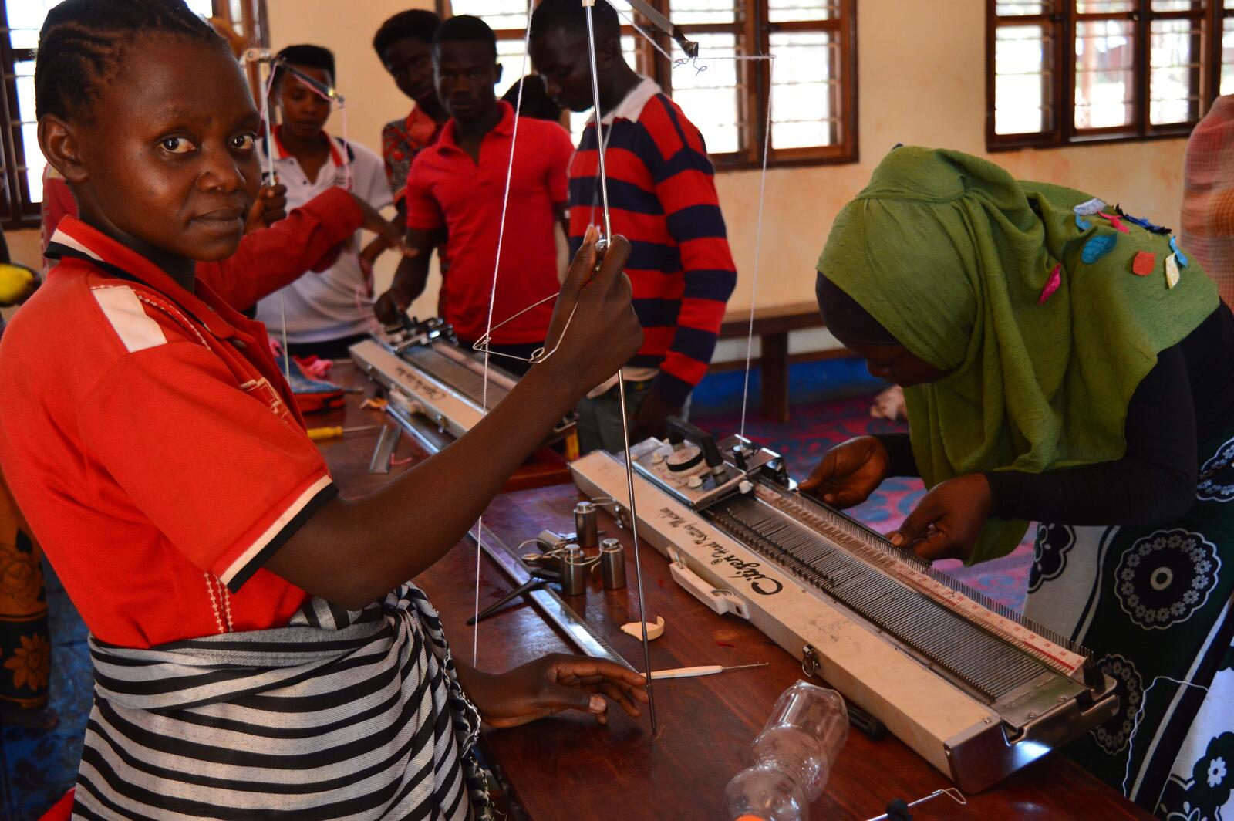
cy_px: 410
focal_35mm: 40
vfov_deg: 33.0
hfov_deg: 48.0
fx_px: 1387
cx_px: 617
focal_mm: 27
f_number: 4
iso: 800
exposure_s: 1/60
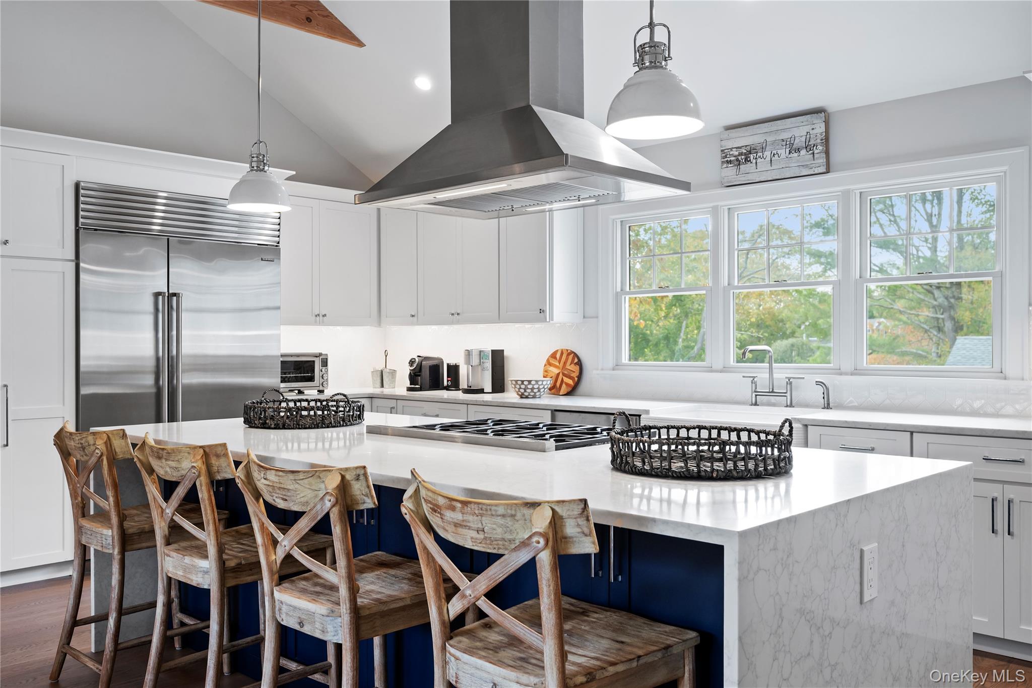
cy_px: 344
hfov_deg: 61.9
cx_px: 516
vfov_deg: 43.6
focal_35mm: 30
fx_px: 860
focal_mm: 30
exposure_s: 1/8
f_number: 8
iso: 400
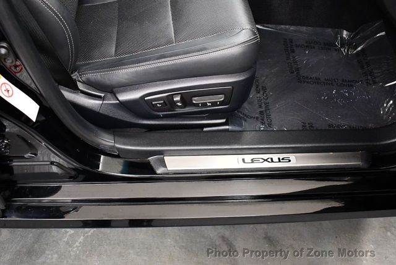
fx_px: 397
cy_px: 132
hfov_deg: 53.1
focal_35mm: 36
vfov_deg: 37.0
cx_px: 198
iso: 3200
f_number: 3.5
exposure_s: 1/100
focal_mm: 18
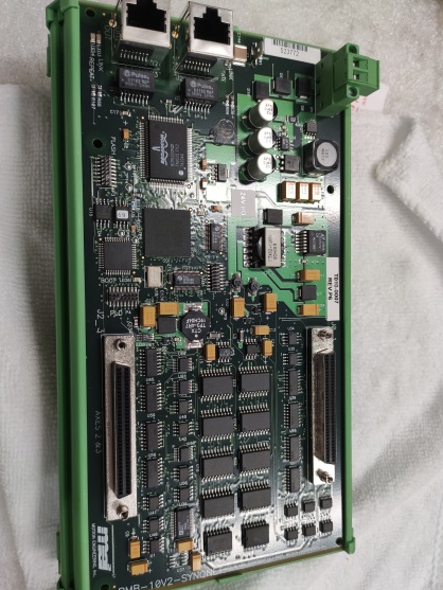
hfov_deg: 49.8
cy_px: 316
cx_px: 227
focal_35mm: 28
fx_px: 478
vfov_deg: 63.4
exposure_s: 1/50
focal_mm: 4.77
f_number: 1.75
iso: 211
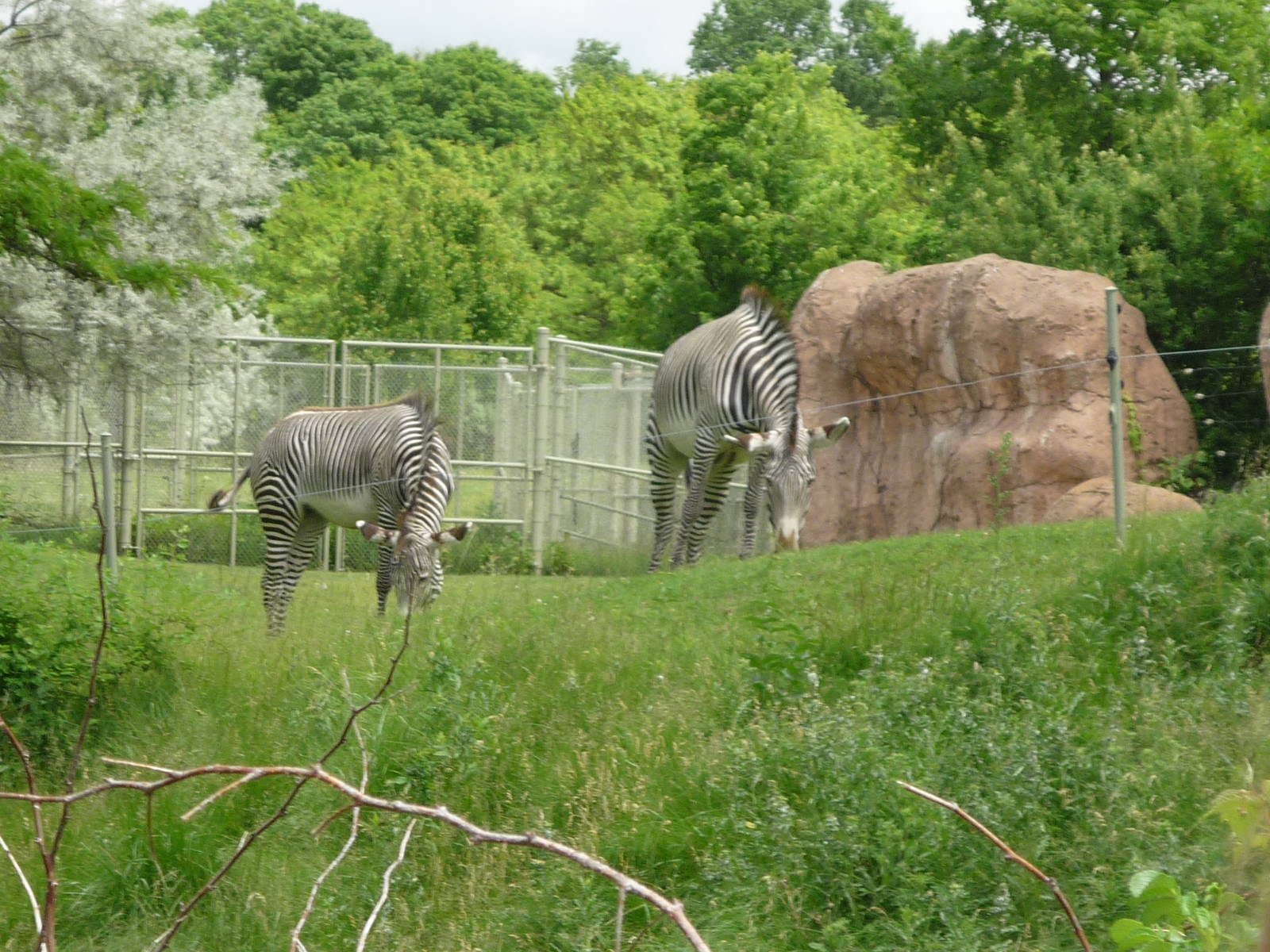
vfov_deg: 9.3
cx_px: 635
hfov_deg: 12.3
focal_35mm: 160
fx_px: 5870
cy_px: 476
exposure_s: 1/320
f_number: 5.1
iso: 100
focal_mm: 16.5
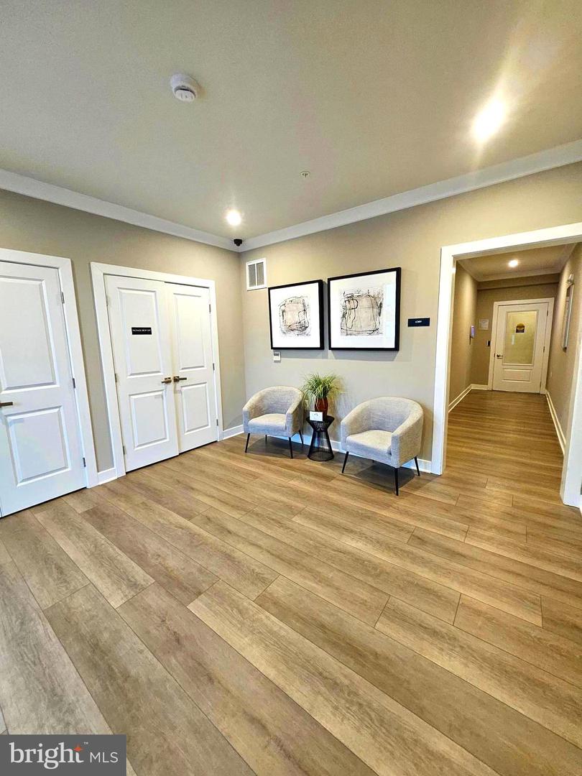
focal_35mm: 13
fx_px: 291
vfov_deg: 106.2
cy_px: 388
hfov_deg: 89.9
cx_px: 291
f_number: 2.2
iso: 320
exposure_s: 1/60
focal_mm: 1.74
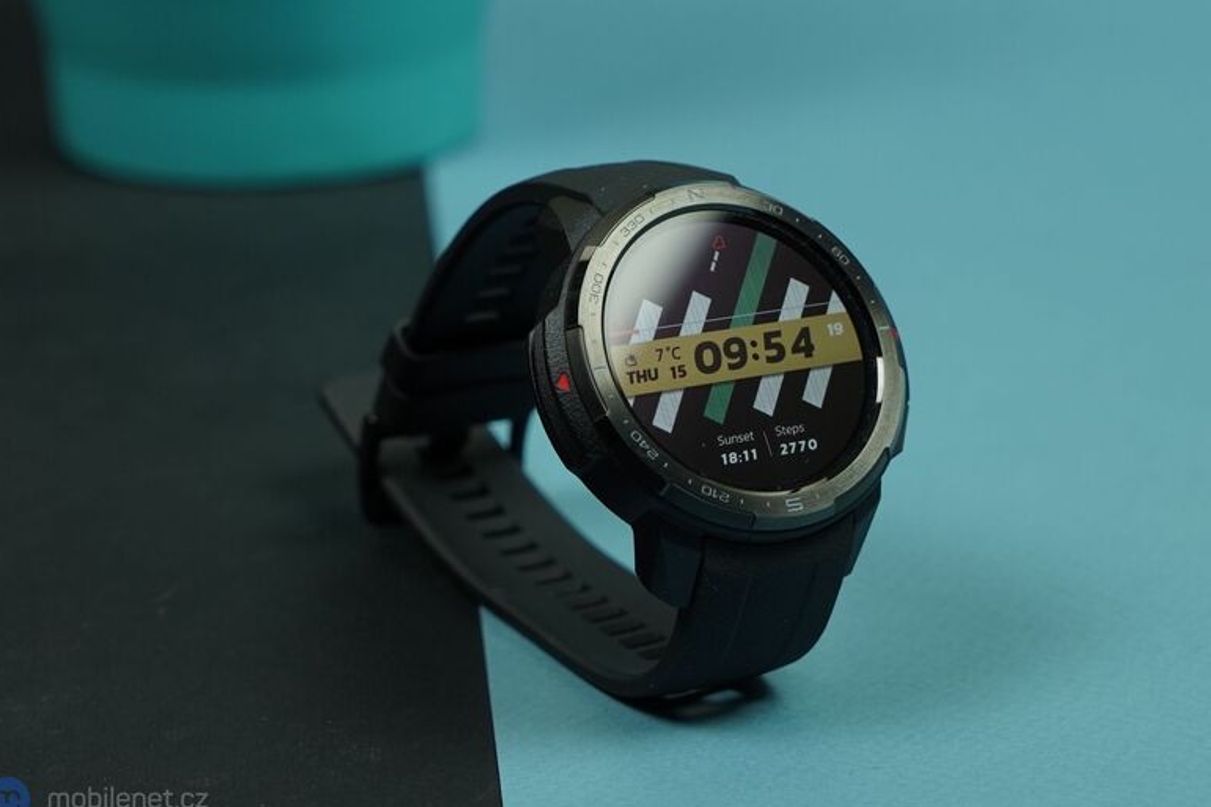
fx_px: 1951
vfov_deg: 23.4
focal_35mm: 58
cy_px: 407
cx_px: 617
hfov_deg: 34.5
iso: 400
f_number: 5.6
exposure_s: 1/100
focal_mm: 54
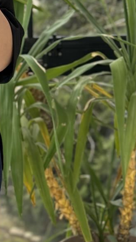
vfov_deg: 17.8
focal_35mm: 119
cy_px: 34
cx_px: -54
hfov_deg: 9.9
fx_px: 762
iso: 100
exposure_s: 1/246
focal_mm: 6.76
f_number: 1.78
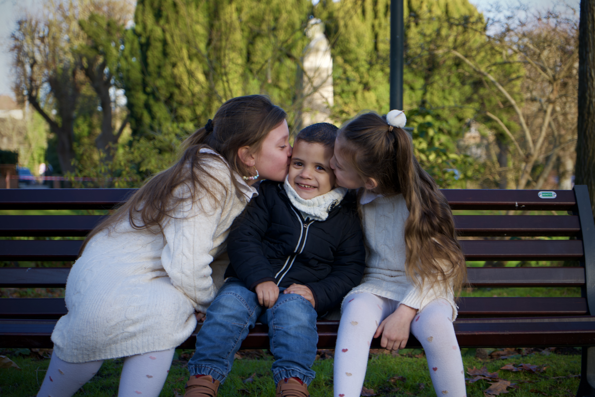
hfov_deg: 28.8
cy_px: 198
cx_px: 298
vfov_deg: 19.5
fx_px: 1157
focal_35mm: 70
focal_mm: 70
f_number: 5.6
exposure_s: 1/80
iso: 100
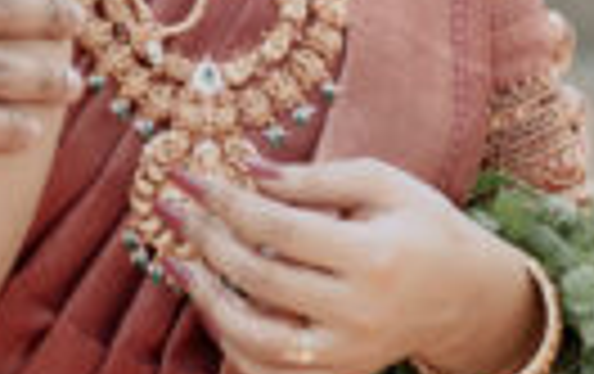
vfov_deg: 4.6
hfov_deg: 7.5
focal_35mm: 276
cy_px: -716
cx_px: -110
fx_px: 4476
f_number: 1.8
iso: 320
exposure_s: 1/400
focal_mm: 35
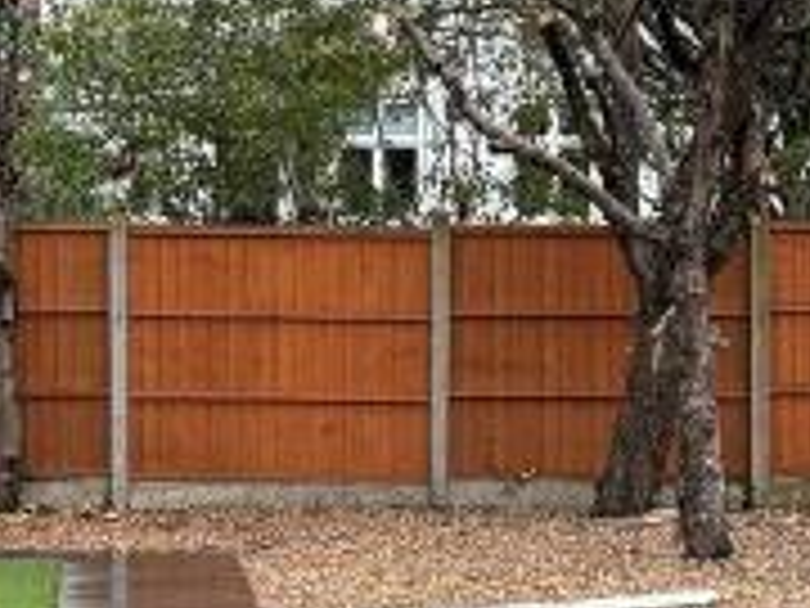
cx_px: 140
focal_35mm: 148
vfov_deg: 10.0
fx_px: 3463
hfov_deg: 13.3
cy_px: 131
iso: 64
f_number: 1.6
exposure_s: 1/215
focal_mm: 5.96
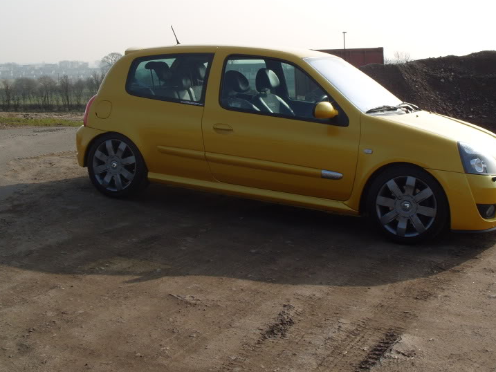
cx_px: 250
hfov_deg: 38.2
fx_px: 717
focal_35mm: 50
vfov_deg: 28.9
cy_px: 118
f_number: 6.3
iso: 80
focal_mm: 7.8
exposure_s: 1/350
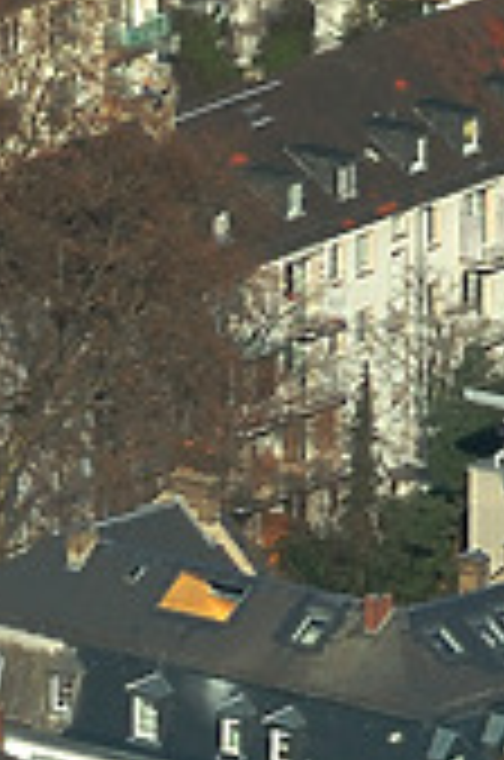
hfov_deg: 1.4
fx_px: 20242
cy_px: 1484
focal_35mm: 960
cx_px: -814
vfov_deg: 2.1
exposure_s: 1/400
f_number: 9
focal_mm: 120
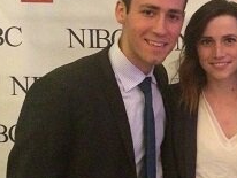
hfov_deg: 22.2
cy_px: 96
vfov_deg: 18.0
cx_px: 277
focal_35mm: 82
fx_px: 562
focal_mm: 4.15
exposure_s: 1/15
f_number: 2.2
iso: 800
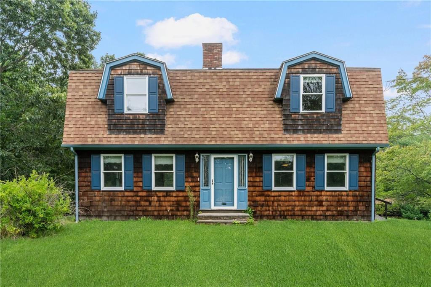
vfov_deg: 47.9
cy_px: 144
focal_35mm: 27
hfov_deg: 67.4
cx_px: 216
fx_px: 323
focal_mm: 27
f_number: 7.1
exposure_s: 1/500
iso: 1600
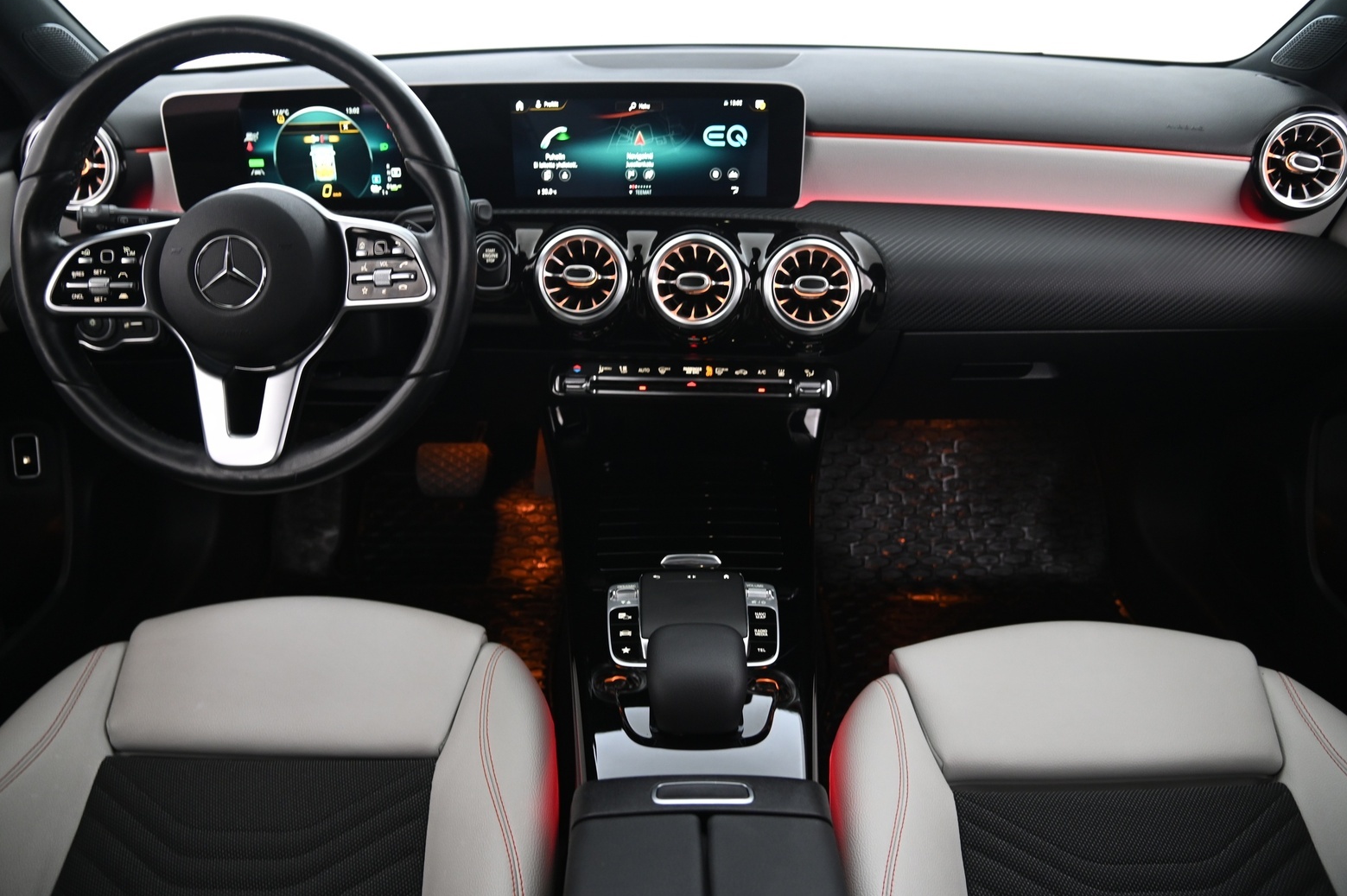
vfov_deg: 51.2
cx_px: 660
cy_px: 440
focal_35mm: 25
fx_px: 935
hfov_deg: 71.5
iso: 2000
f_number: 4
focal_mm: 24
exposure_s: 1/15
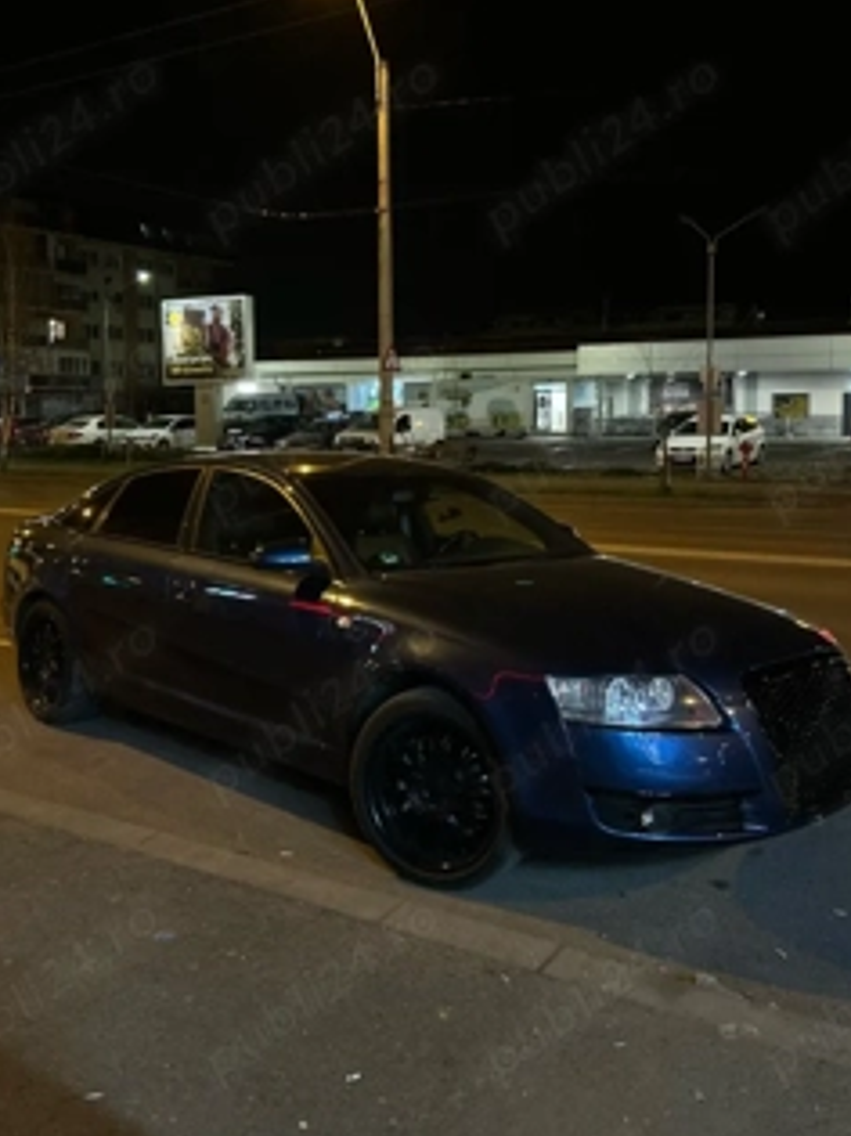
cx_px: 393
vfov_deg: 55.1
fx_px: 1082
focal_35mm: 33
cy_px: 472
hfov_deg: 42.9
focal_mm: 5.7
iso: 500
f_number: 1.5
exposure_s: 1/33
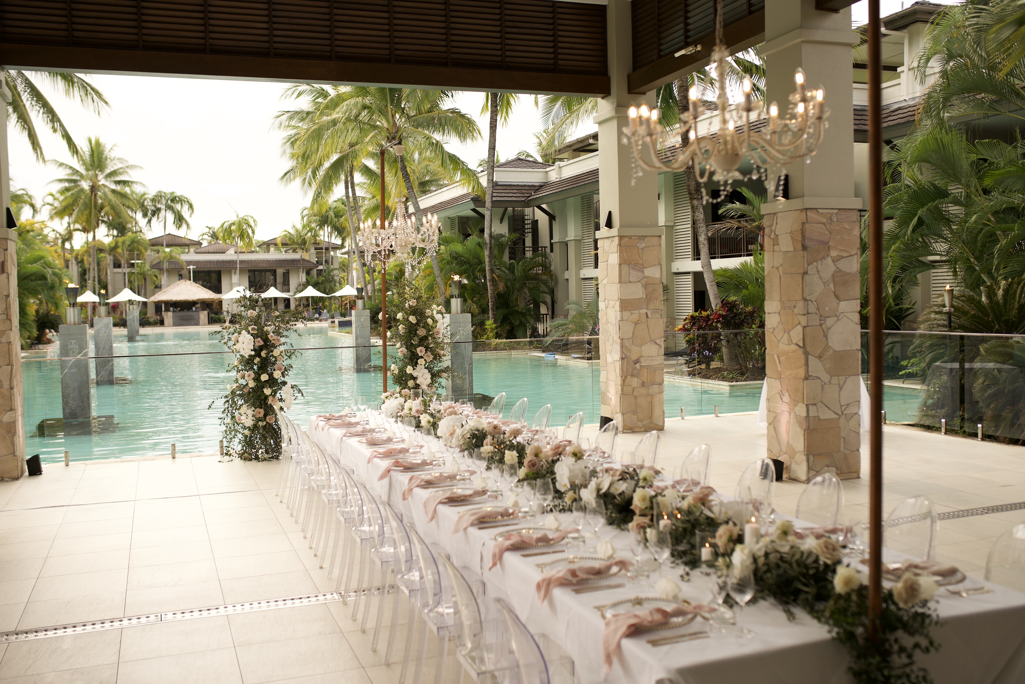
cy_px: 342
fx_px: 996
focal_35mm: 35
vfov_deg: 37.9
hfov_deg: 54.4
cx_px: 512
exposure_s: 1/250
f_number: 2.5
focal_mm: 35
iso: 100
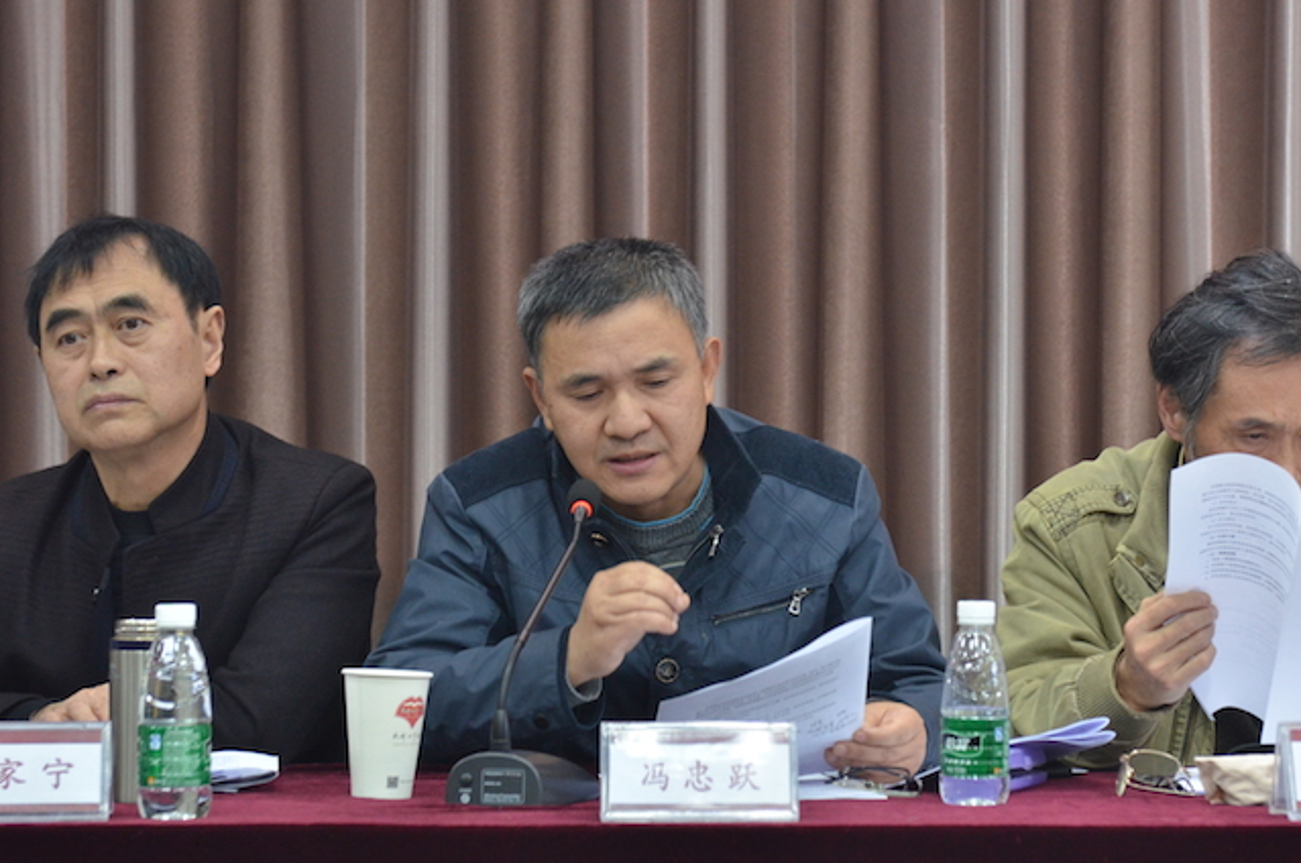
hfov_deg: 17.8
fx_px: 4150
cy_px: 417
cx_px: 694
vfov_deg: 11.9
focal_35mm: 115
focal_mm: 70
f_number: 5
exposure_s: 1/60
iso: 1600
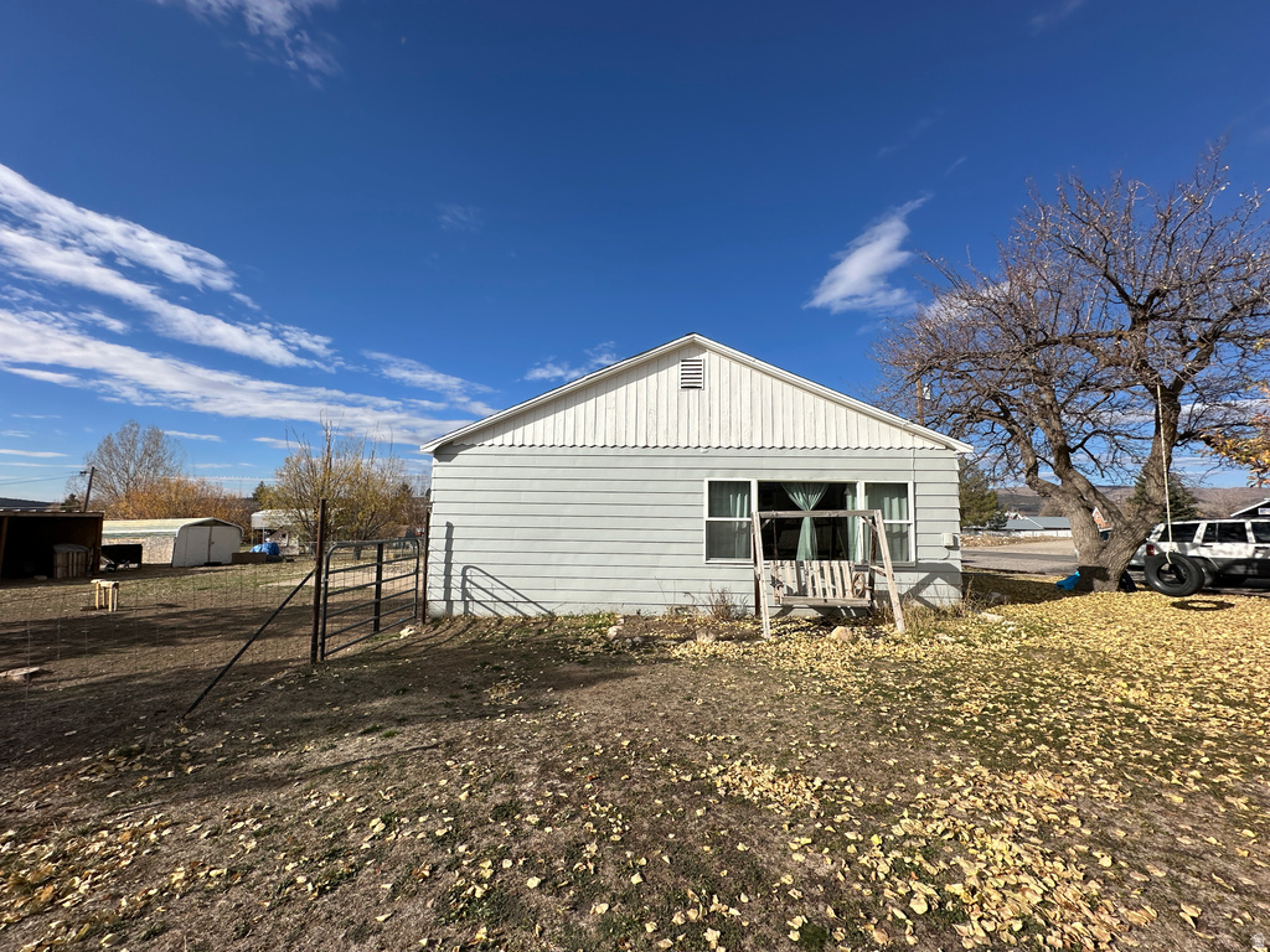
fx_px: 514
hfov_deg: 102.1
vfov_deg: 85.7
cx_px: 635
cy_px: 476
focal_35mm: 14
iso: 50
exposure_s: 1/4464
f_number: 2.2
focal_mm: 2.22
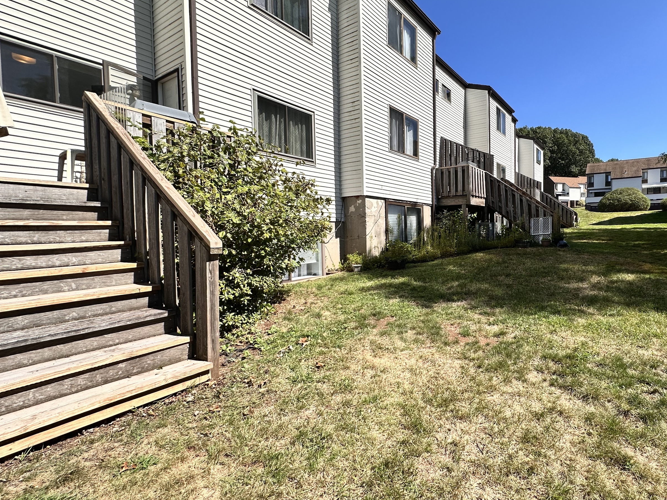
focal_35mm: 18
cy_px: 244
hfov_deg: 85.6
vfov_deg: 71.6
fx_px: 347
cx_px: 428
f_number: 2.2
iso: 50
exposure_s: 1/1553
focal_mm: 2.22
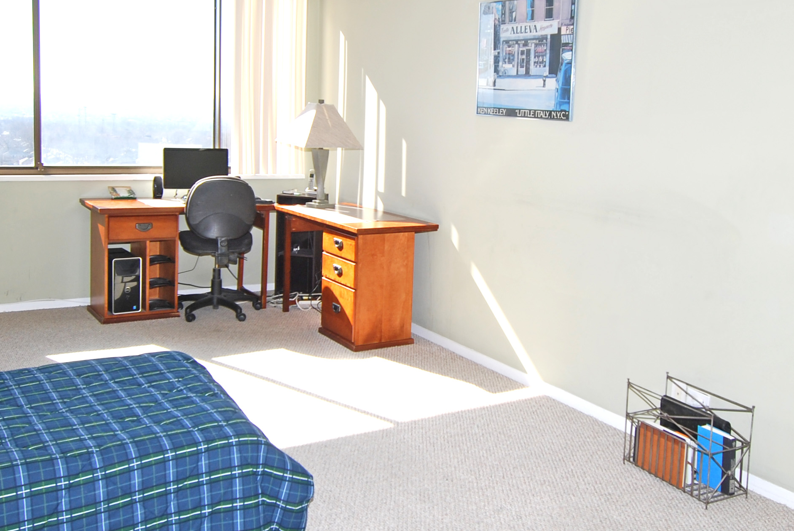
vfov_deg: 35.9
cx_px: 415
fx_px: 817
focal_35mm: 37
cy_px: 210
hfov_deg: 51.8
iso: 100
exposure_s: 1/160
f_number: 6.3
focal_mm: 12
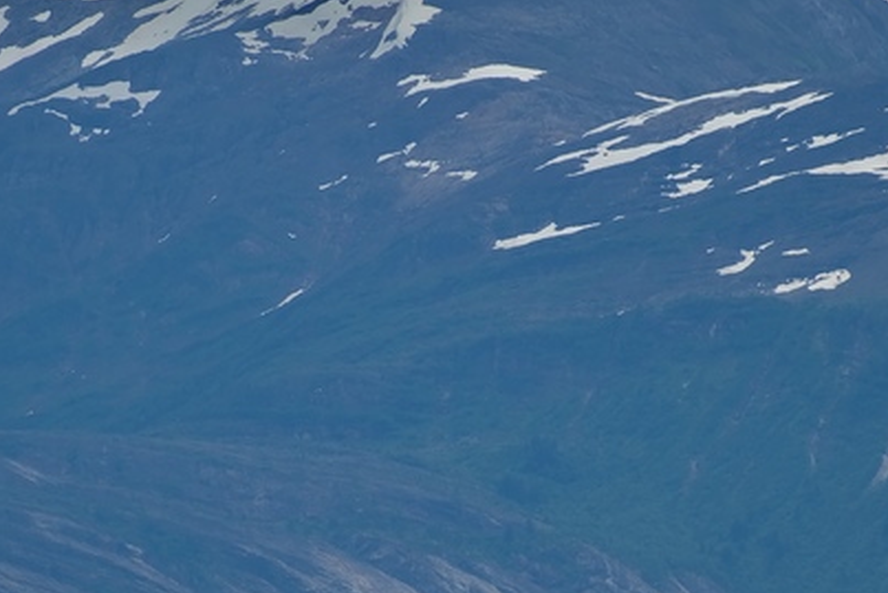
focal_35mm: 953
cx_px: 379
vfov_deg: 1.4
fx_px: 23514
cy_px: 390
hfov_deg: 2.2
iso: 140
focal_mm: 300
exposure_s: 1/640
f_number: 5.6
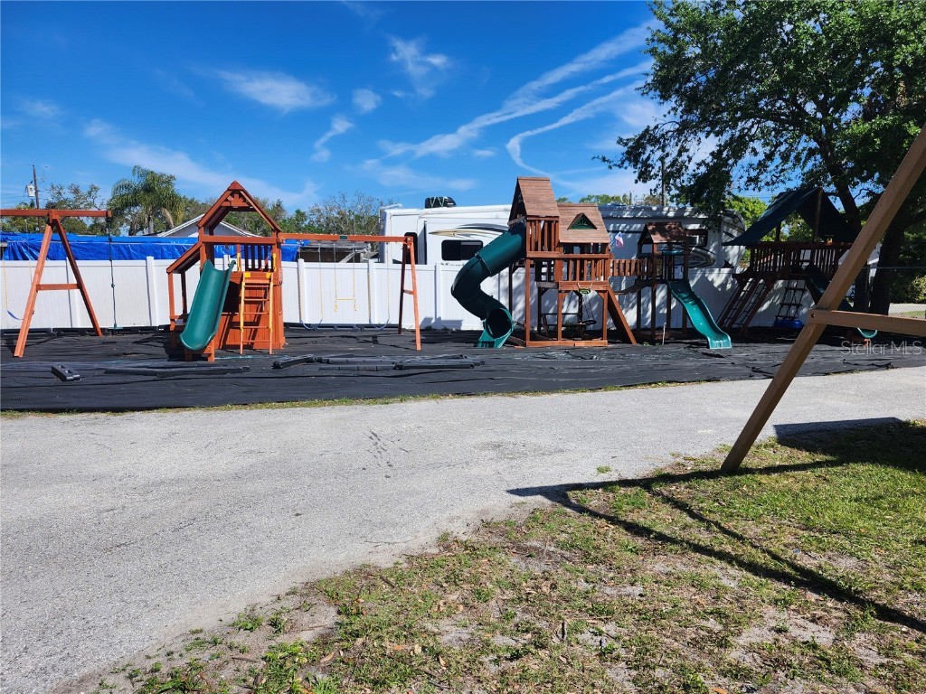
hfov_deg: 73.9
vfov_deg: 58.9
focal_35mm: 23
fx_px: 615
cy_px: 347
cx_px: 463
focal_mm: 5.54
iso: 25
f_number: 1.8
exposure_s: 1/2234
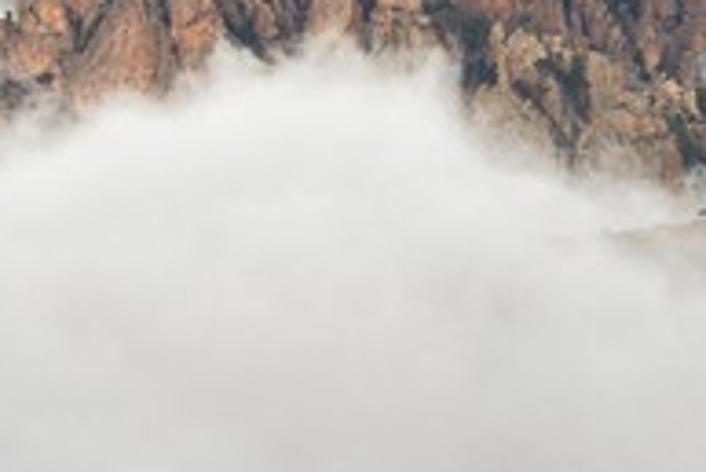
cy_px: -37
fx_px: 8537
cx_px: 545
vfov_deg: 3.2
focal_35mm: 435
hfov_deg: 4.7
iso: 400
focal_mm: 200
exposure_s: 1/200
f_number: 8
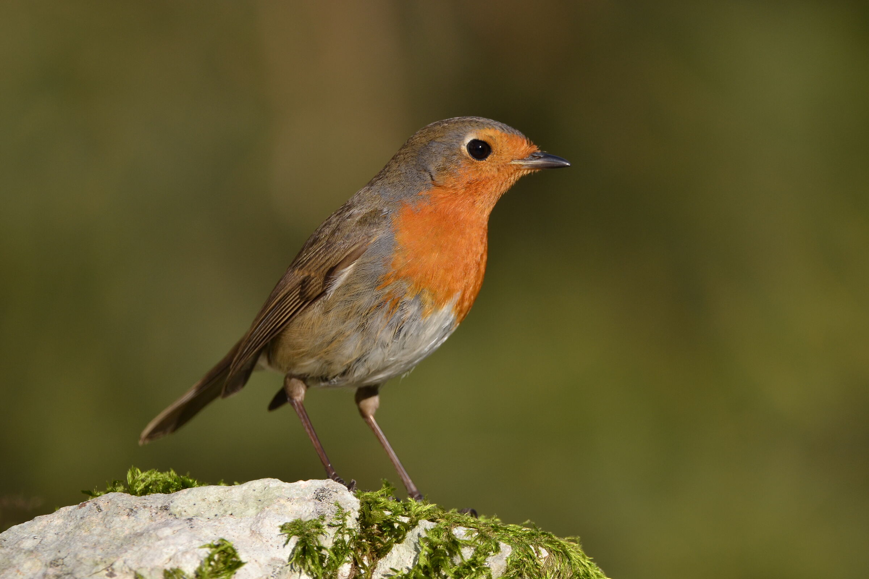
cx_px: 434
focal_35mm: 900
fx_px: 21723
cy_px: 290
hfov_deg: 2.3
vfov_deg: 1.5
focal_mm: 600
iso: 200
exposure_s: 1/640
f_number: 6.3
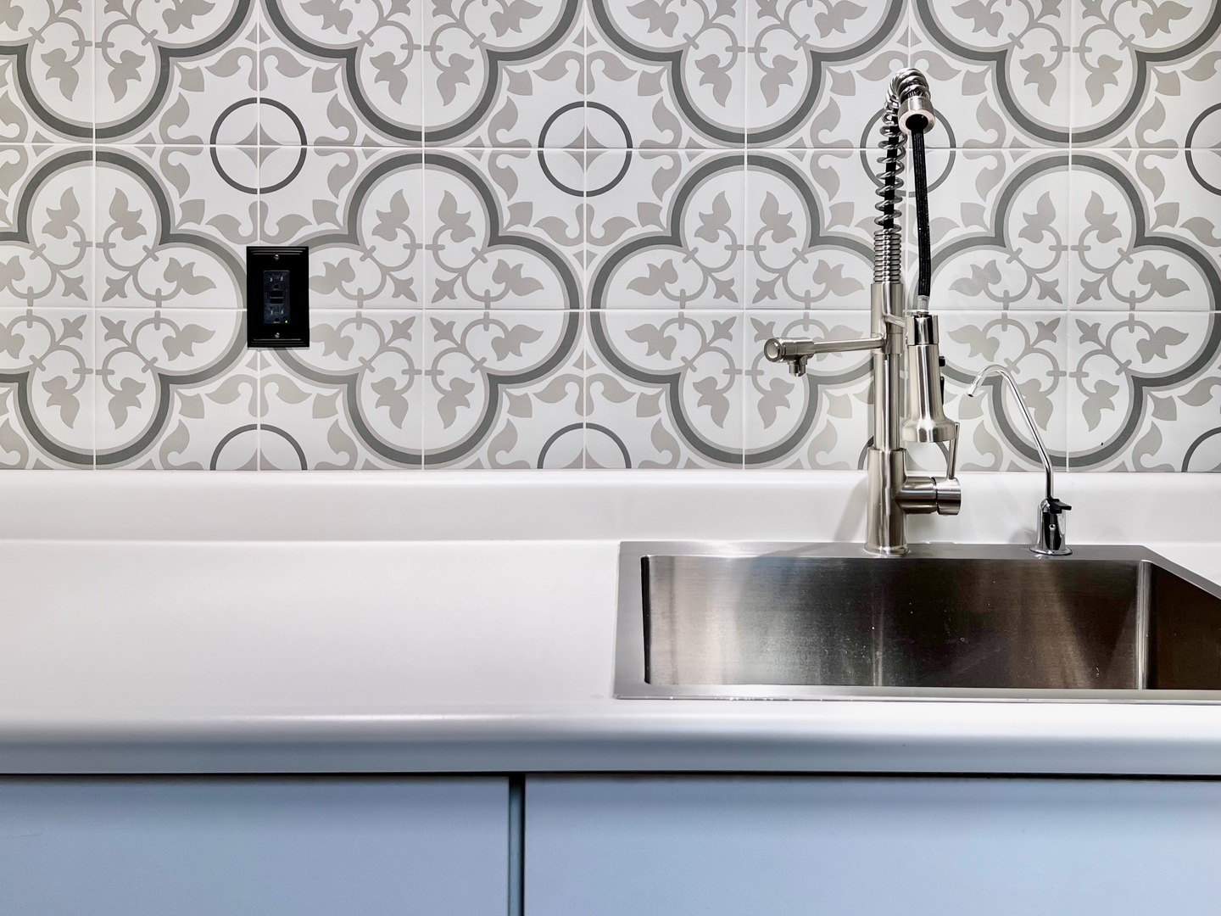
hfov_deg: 67.3
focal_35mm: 26
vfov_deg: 53.1
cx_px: 610
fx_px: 917
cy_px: 458
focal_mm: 5.7
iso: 50
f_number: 1.5
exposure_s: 1/120
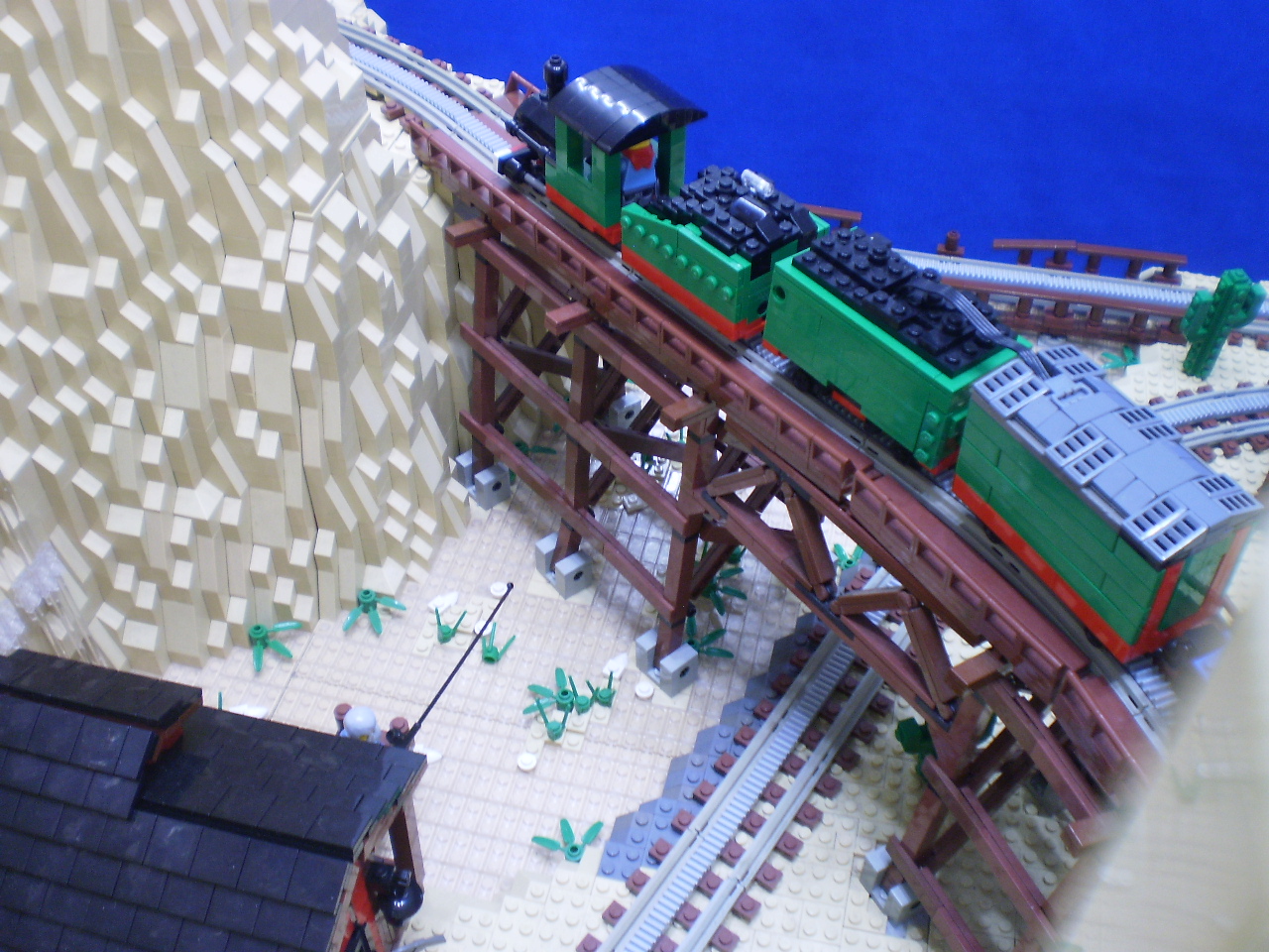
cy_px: 476
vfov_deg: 39.7
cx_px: 634
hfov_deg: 51.4
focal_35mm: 36
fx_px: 1320
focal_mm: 6.3
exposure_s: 1/4
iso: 125
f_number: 3.1
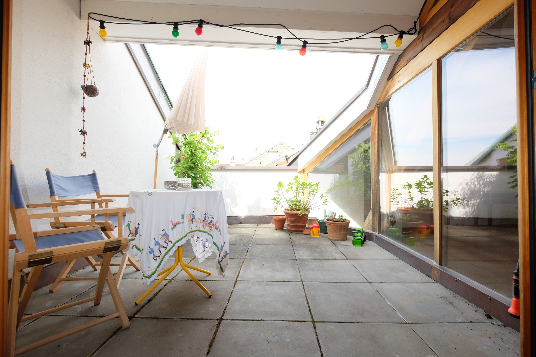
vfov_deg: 77.3
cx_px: 268
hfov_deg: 100.4
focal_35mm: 15
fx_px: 223
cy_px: 178
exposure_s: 1/160
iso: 400
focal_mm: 10
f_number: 5
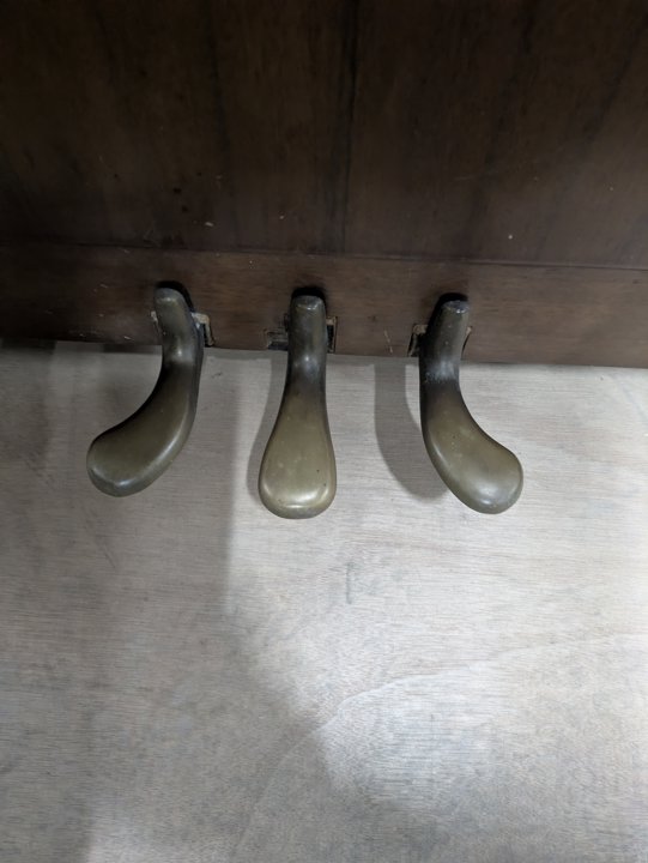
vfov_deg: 69.4
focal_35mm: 25
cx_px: 324
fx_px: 623
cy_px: 432
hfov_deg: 54.9
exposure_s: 1/24
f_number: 1.89
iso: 1068
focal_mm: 5.43
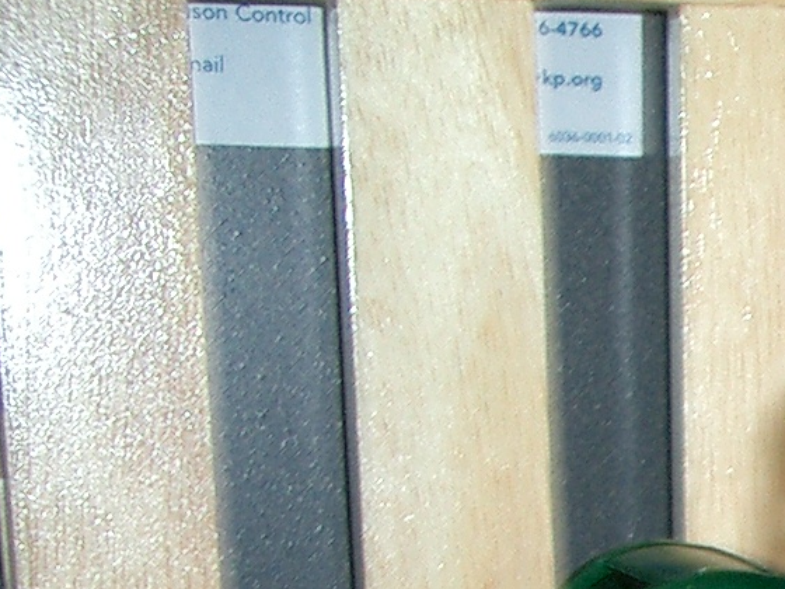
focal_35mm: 128
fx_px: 2903
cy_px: 1064
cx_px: 1356
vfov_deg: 10.8
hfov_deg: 13.9
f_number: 2.6
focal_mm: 5.8
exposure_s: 1/40
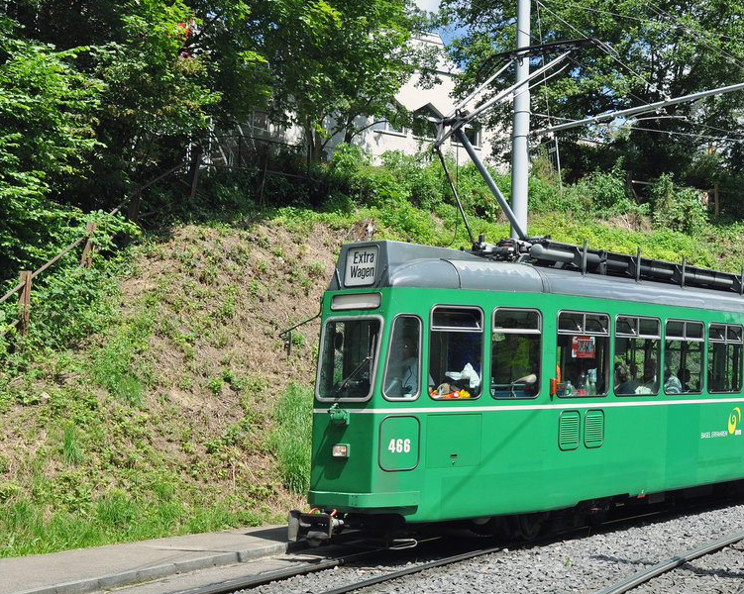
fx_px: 1188
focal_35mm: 54
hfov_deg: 34.6
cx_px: 446
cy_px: 249
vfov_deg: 28.0
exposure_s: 1/1000
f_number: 6.3
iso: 400
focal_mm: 24
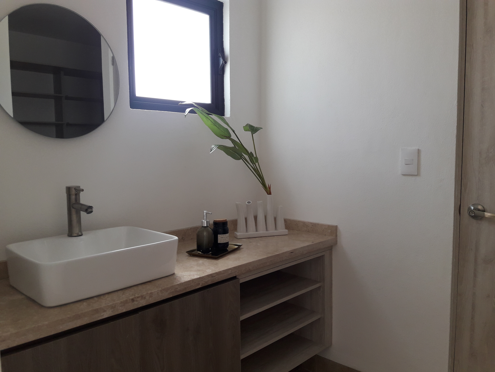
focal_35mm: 28
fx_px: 400
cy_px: 186
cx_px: 248
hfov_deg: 63.4
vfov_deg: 49.7
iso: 64
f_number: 1.9
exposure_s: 1/120
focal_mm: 3.7
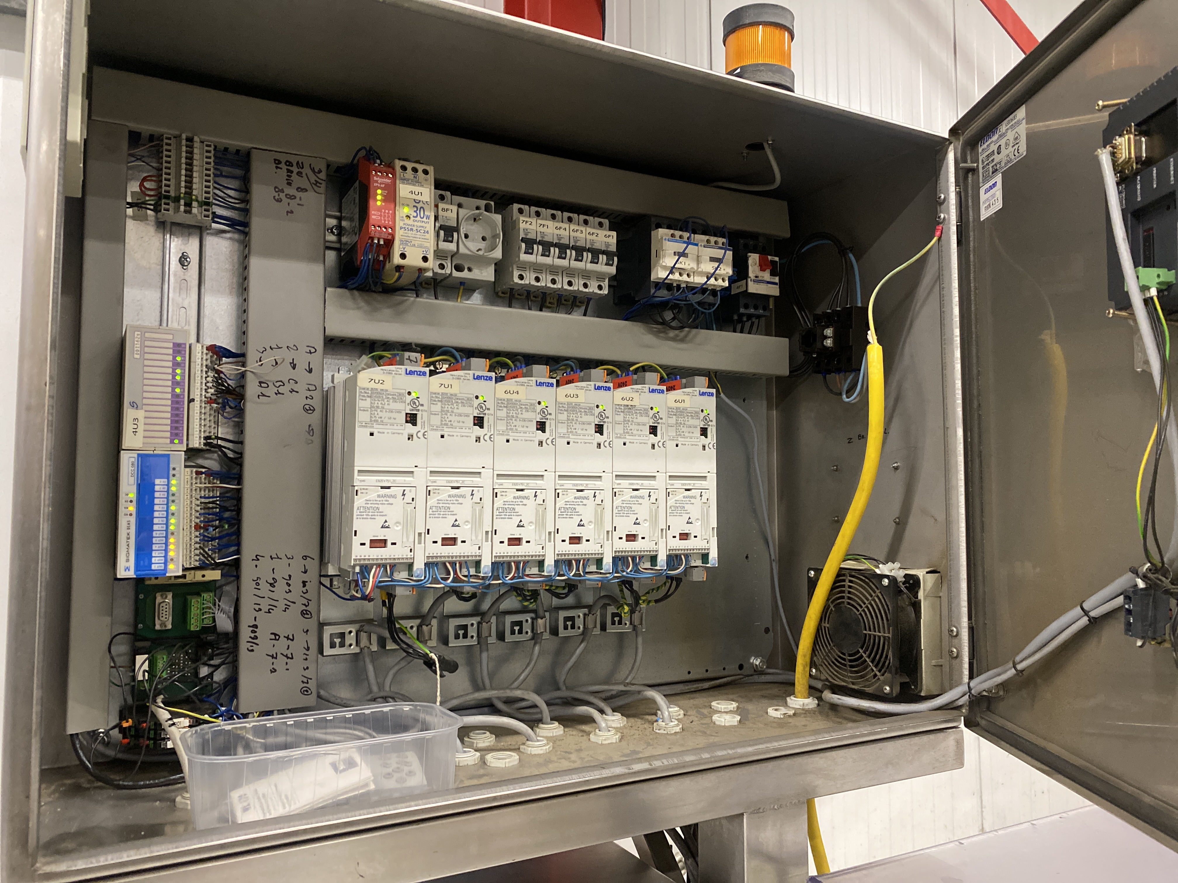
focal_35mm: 26
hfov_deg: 67.3
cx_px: 589
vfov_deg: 53.1
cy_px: 442
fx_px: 885
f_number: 1.8
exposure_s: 1/50
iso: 500
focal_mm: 4.25
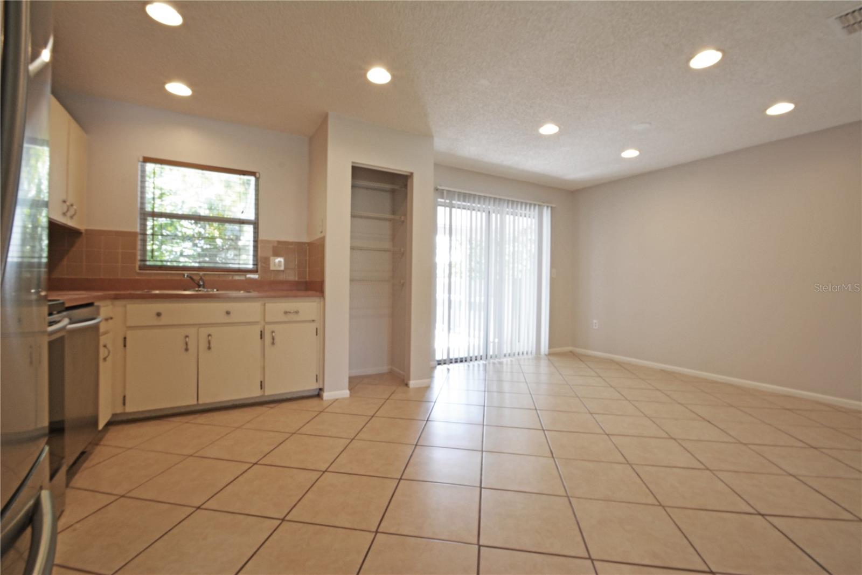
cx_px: 431
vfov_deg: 77.3
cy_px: 288
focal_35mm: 15
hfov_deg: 100.4
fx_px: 359
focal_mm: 10
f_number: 16
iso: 160
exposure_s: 1/1.6
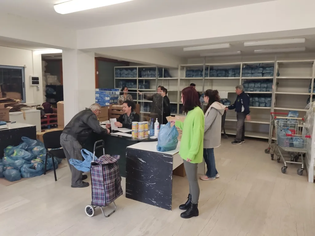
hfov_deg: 69.4
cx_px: 158
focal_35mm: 25
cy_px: 118
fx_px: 227
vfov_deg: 54.9
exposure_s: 1/50
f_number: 1.79
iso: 129
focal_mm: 4.71
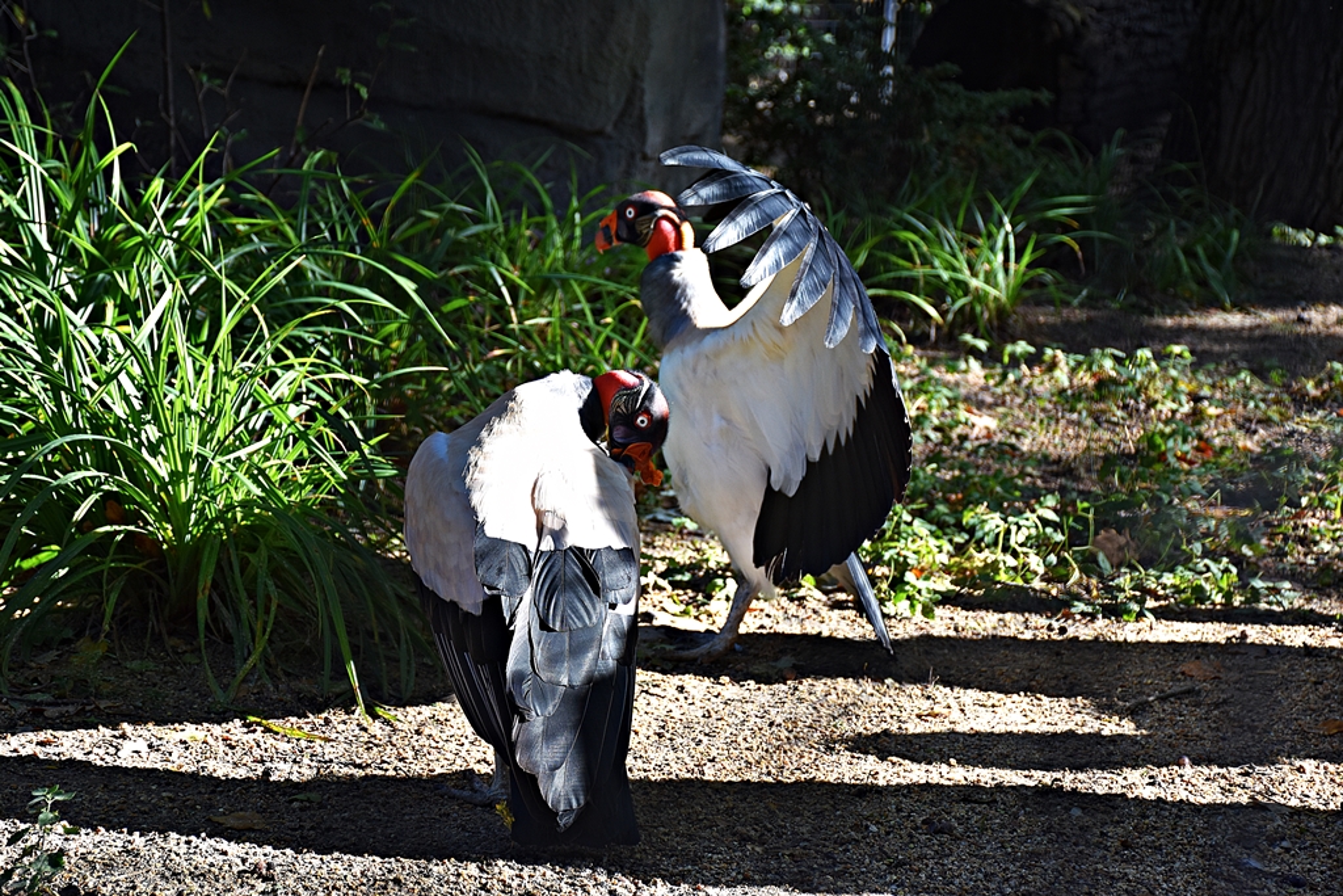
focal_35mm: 93
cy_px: 448
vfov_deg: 14.7
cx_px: 672
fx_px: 3470
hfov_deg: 21.9
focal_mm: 62
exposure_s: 1/400
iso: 400
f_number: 5
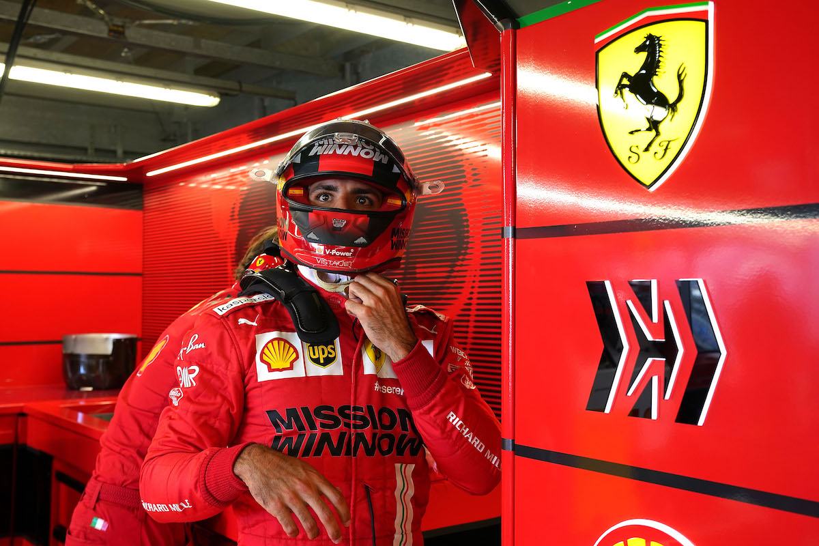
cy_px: 273
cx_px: 410
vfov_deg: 36.9
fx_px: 819
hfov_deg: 53.1
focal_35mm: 36
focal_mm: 36
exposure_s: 1/125
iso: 1250
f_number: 5
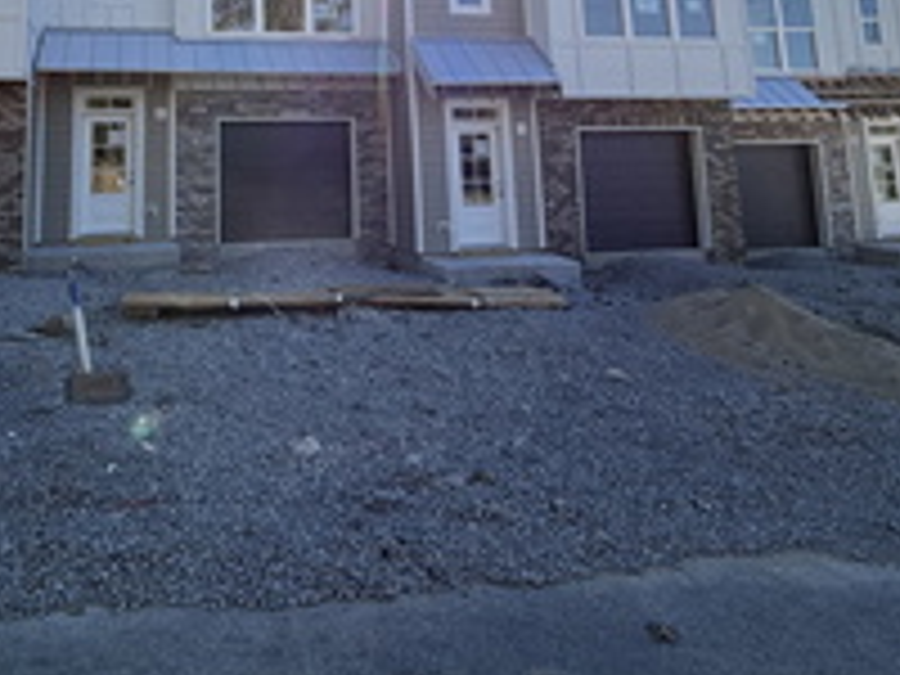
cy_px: 58
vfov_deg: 44.9
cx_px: 279
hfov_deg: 61.4
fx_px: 728
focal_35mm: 28
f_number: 2.2
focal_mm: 2.22
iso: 64
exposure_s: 1/1211
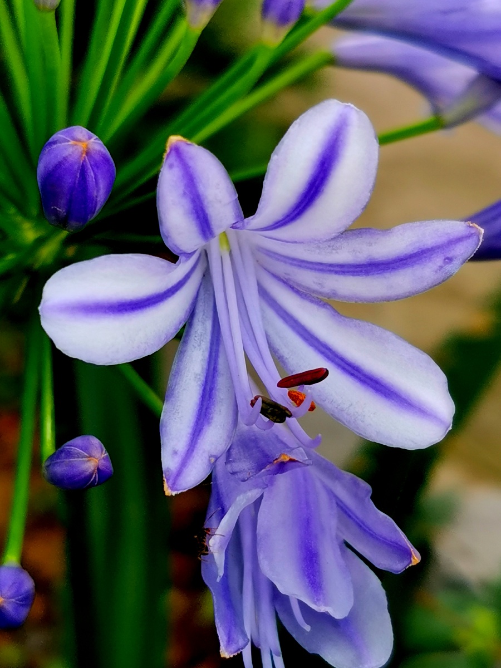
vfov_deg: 27.8
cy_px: 334
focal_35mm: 70
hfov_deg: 21.0
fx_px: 1351
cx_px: 250
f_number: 1.4
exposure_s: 1/450
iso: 50
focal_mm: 4.66
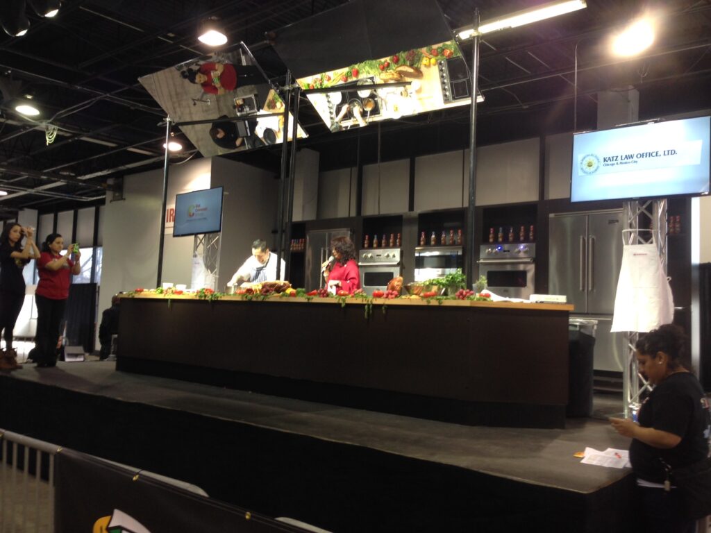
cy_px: 266
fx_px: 678
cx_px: 356
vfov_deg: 42.9
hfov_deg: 55.4
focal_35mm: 33
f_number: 2.4
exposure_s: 1/20
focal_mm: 4.12
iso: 64
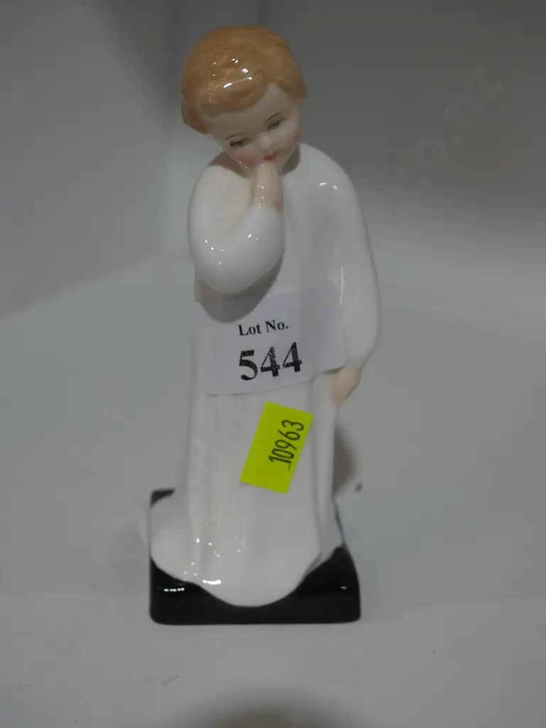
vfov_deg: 34.3
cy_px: 364
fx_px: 1177
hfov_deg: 26.1
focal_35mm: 56
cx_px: 273
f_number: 5.3
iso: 200
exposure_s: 1/80
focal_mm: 28
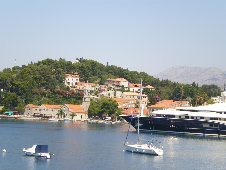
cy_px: 85
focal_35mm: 87
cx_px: 113
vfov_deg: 17.0
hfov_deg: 22.5
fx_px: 568
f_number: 7.5
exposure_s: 1/160
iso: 50
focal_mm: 15.3
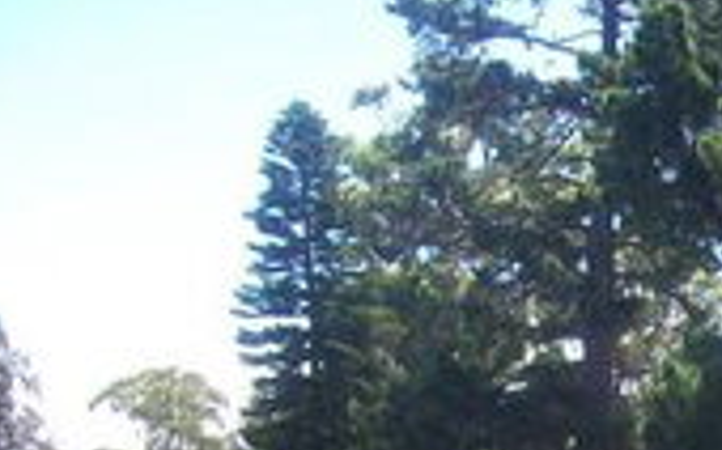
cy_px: 705
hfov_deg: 18.2
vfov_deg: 11.5
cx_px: 900
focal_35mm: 108
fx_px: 2124
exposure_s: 1/699
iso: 80
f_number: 2.7
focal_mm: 6
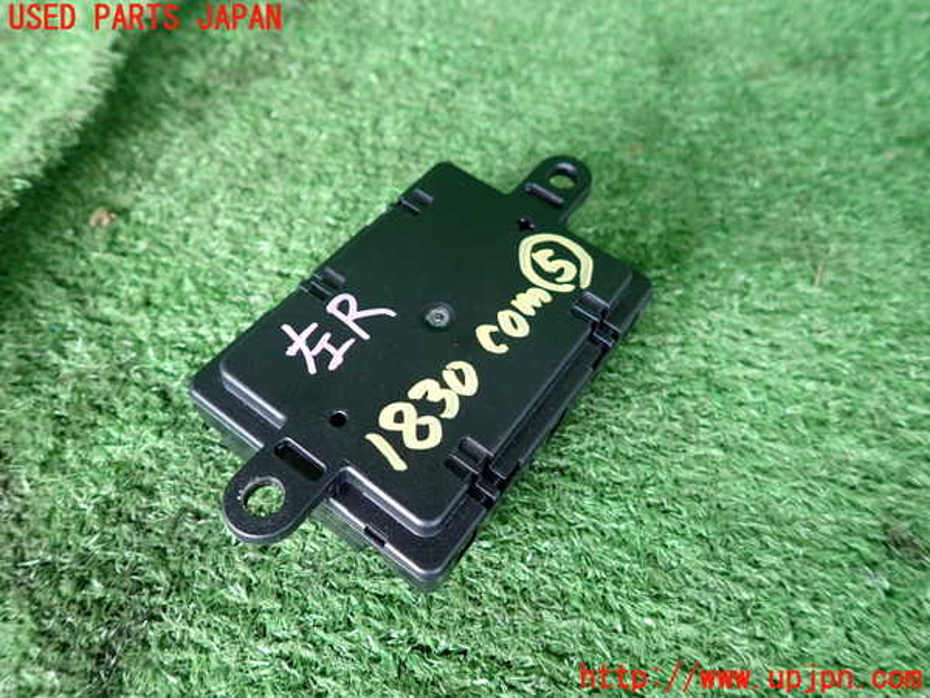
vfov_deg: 54.9
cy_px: 349
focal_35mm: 25
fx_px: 672
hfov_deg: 69.4
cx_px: 465
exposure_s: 1/40
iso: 200
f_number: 2
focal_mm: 4.5
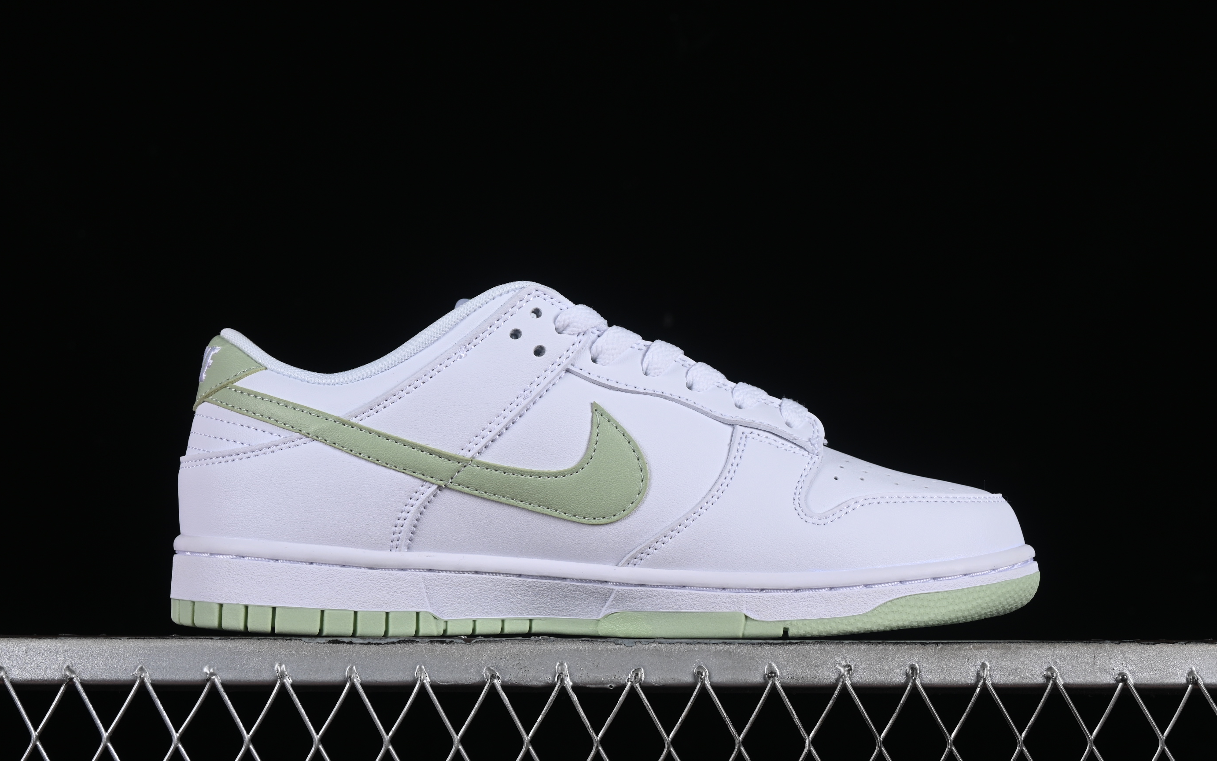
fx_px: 2554
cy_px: 389
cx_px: 607
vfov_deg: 16.9
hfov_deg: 26.8
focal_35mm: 77
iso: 160
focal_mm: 50
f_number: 8
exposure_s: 1/125
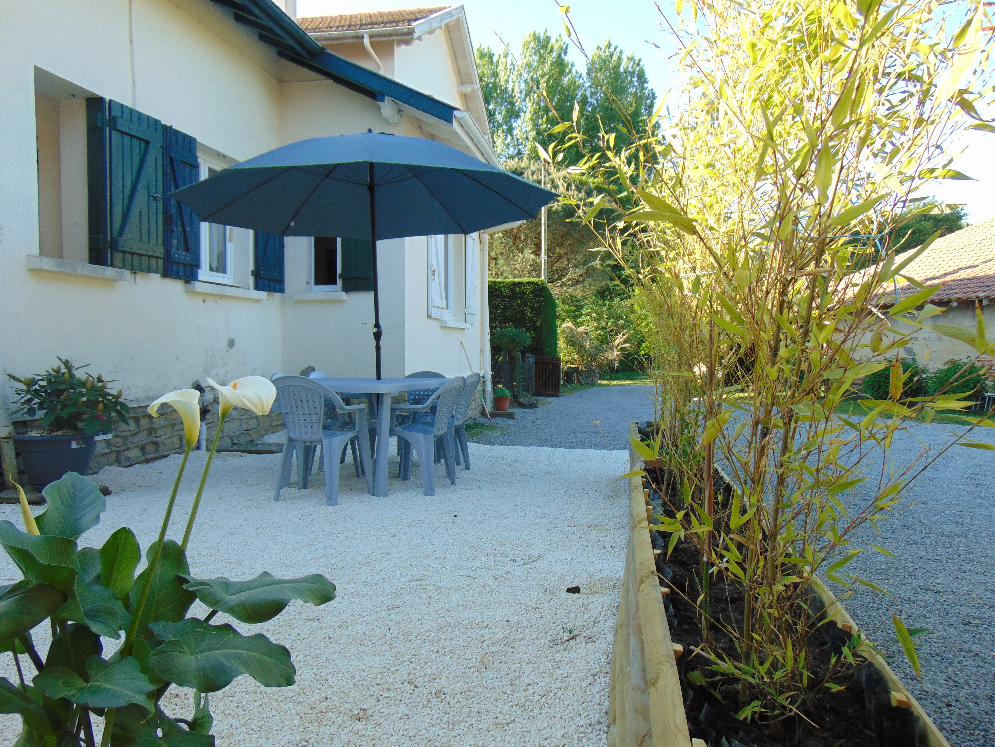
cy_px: 374
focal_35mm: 25
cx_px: 498
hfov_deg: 69.4
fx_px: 719
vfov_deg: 54.9
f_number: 3
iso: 80
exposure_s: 1/200
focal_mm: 4.5
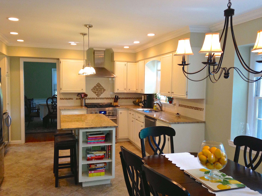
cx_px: 131
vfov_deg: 42.9
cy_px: 98
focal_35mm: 33
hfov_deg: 55.4
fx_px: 250
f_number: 2.4
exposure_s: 1/20
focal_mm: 4.13
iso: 160
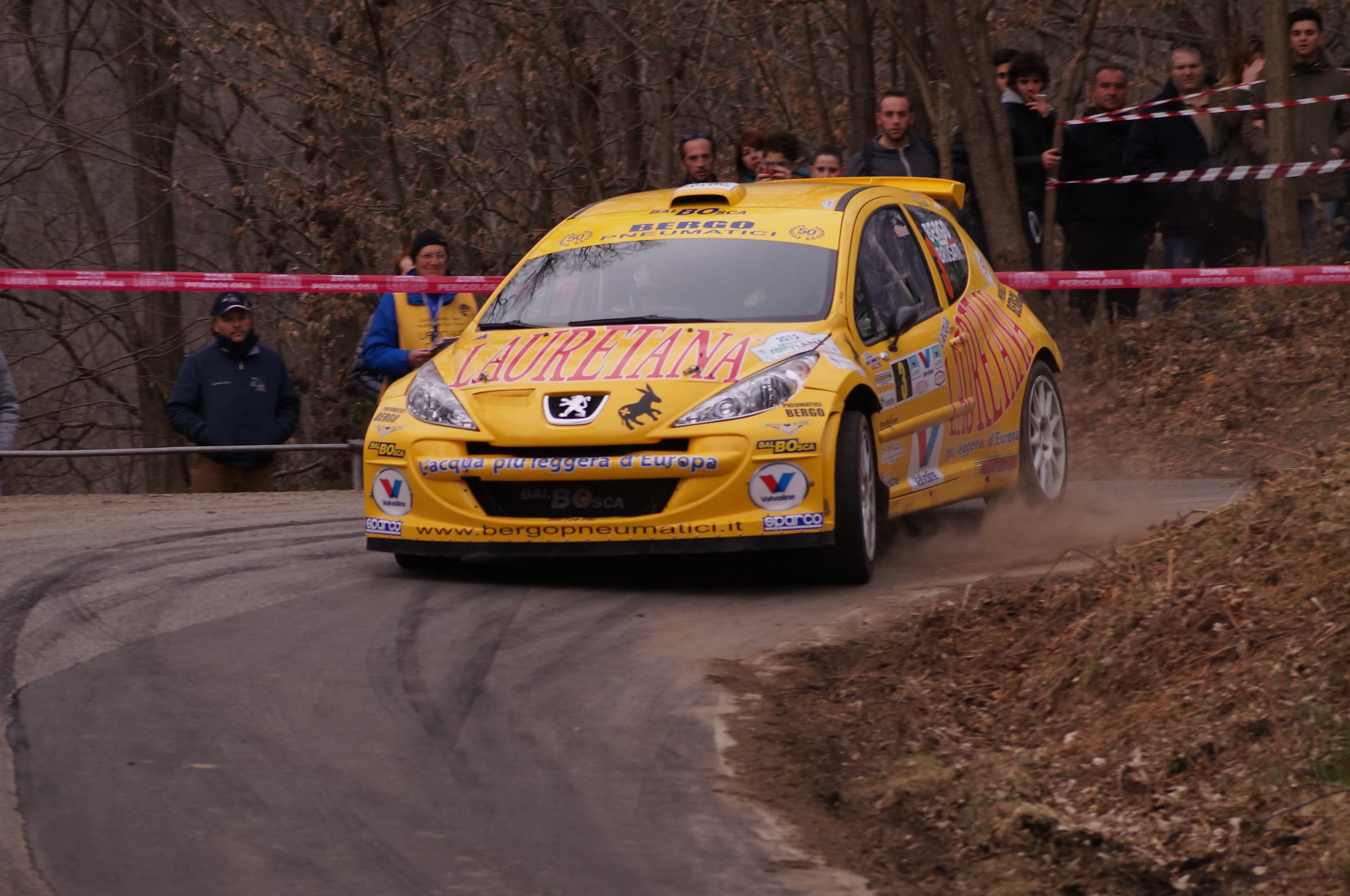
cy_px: 448
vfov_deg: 4.6
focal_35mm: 300
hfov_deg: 6.9
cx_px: 675
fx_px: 11236
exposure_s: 1/400
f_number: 8
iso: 400
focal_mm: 200
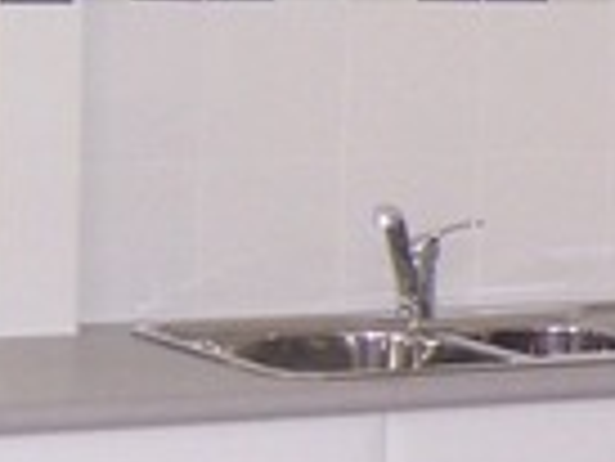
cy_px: 301
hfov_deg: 9.0
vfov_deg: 7.1
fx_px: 3734
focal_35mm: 210
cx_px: 1100
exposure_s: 1/60
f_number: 2.8
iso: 125
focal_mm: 6.2
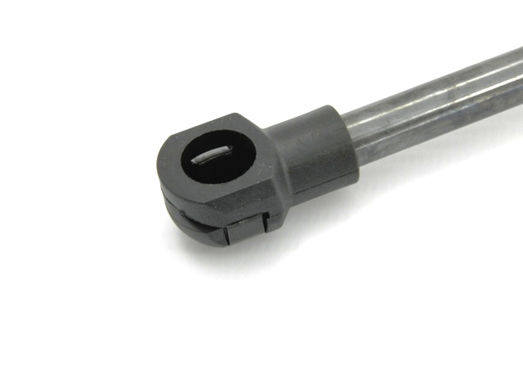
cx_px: 262
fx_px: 1239
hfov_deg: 23.8
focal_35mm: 82
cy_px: 196
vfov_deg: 18.0
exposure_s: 1/160
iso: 125
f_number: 4.2
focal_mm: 14.6
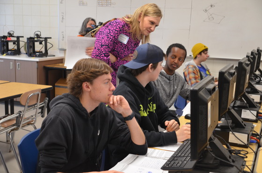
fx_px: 349
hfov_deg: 41.2
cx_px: 131
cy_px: 86
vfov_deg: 28.0
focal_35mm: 48
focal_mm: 32
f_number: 4.2
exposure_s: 1/50
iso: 800
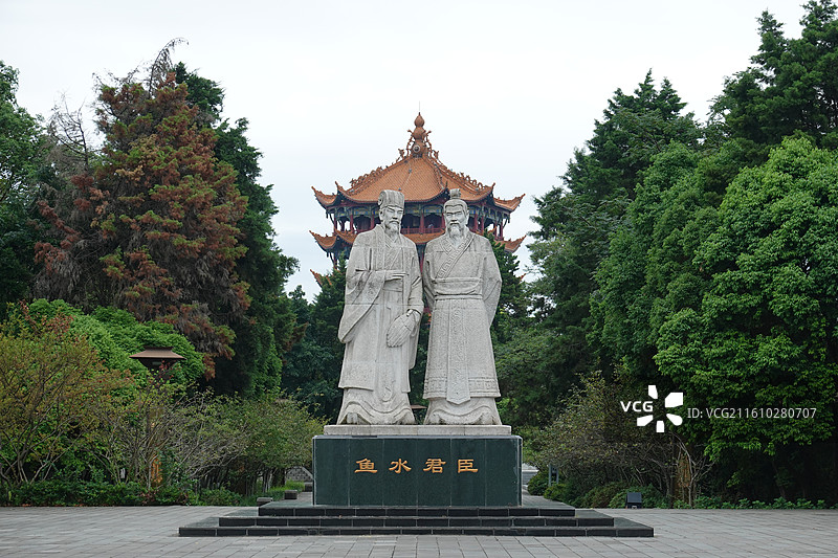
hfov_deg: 18.4
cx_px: 419
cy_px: 279
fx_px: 2583
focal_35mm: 111
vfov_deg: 12.3
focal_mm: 40.37
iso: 125
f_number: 4.5
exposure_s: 1/200
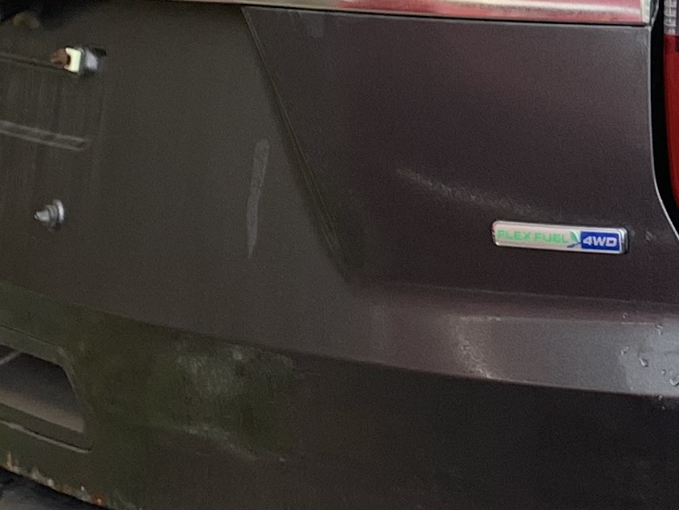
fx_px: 2433
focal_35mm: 124
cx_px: 1220
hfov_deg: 14.1
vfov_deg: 11.8
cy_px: 6
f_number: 1.8
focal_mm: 4.25
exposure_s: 1/122
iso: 32
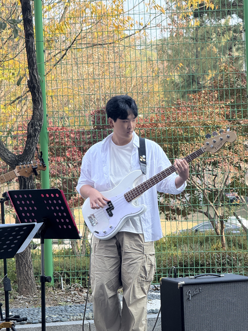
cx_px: 124
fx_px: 1146
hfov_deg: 12.3
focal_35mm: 120
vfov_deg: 16.4
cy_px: 166
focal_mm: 15.66
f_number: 2.8
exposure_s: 1/379
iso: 64
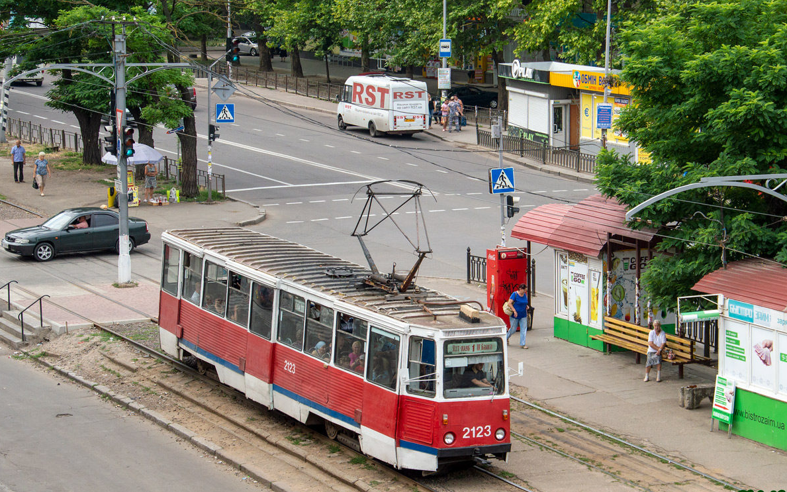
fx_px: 1587
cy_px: 257
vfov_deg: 17.6
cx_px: 391
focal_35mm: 74
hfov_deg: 27.8
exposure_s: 1/640
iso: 200
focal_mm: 48
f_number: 7.1
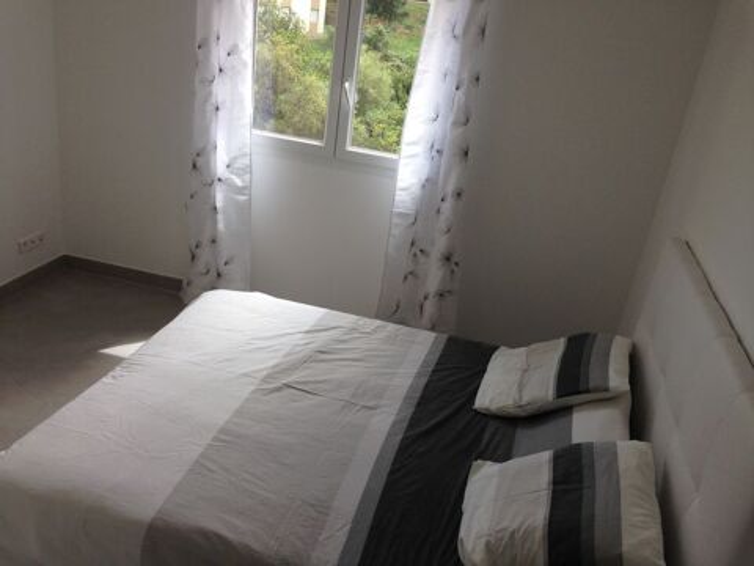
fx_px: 719
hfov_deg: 55.4
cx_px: 377
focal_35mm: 33
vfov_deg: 42.9
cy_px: 283
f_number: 2.4
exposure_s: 1/227
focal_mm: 4.12
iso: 50
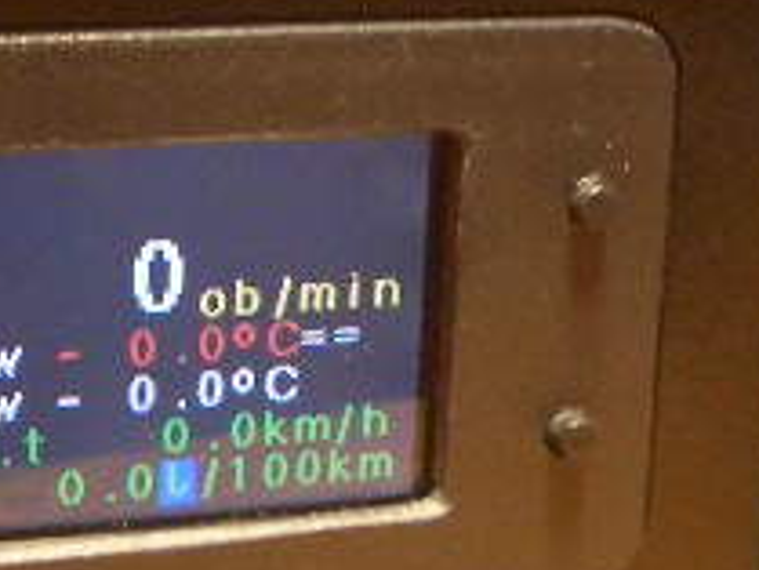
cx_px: 577
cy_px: 265
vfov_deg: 13.8
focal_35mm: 107
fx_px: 2347
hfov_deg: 18.2
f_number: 2.6
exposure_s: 1/10
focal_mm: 5.8
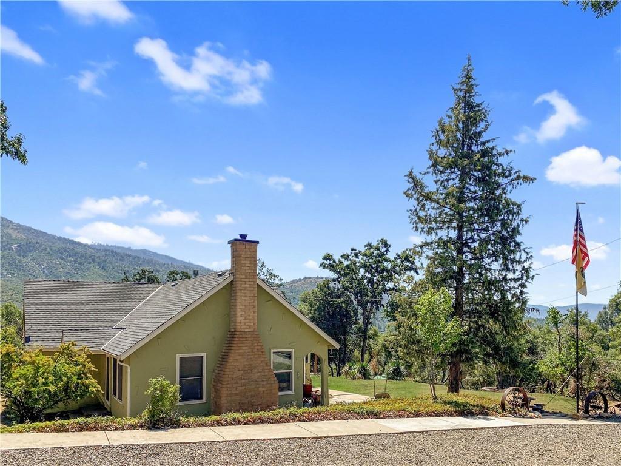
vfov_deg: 53.1
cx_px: 310
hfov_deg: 67.3
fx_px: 466
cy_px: 233
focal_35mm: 26
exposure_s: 1/3300
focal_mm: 4.25
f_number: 1.8
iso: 32
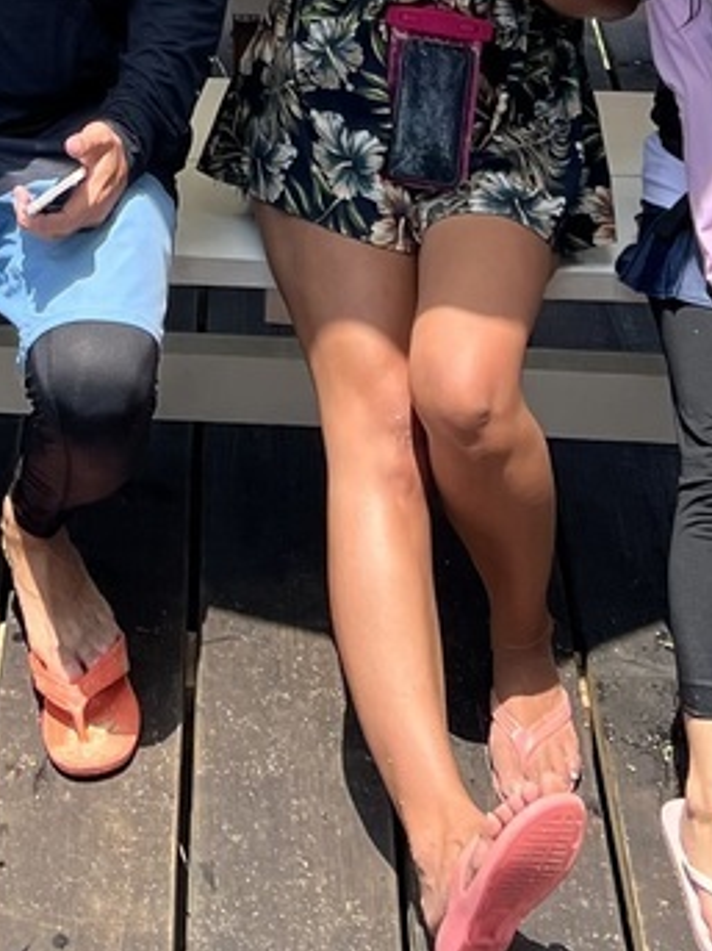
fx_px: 2772
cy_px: -567
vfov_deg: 17.1
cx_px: 22
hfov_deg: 14.4
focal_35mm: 101
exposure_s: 1/4115
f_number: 1.5
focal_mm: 5.7
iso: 50
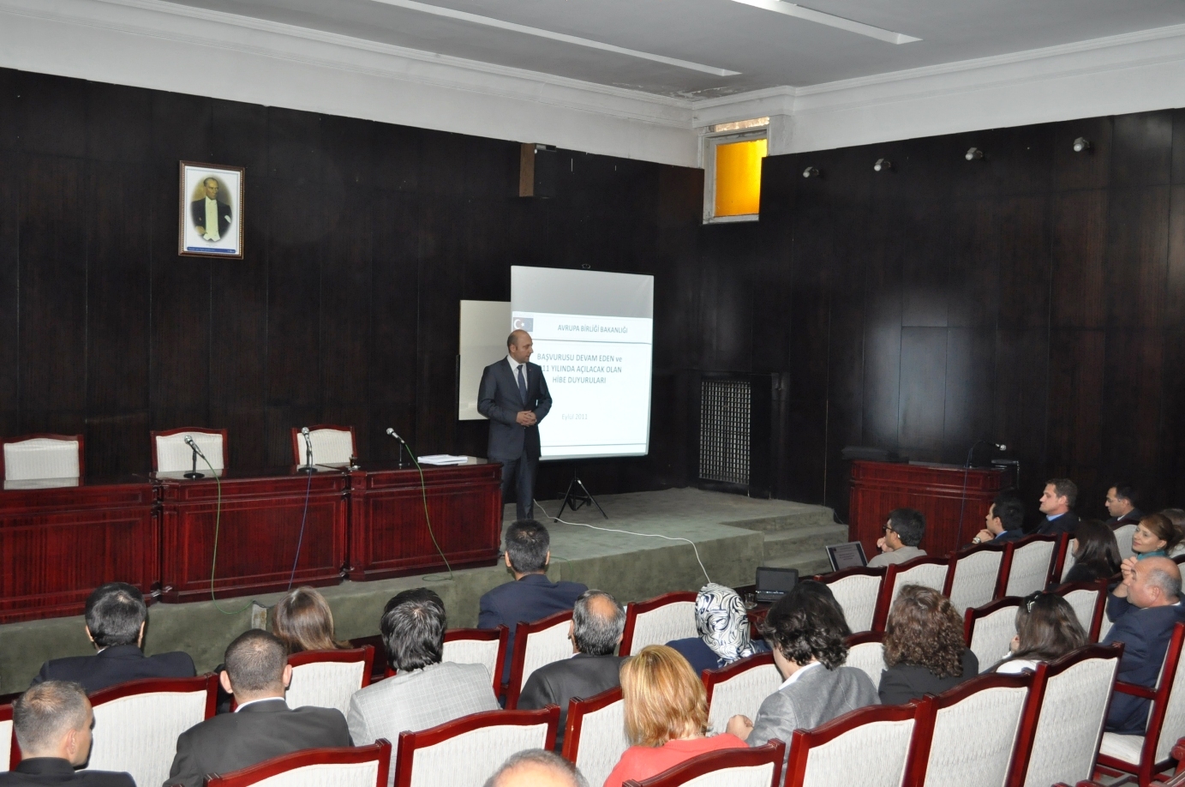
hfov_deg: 49.6
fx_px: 1282
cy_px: 394
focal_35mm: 39
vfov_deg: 34.1
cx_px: 592
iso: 800
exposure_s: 1/60
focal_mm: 26
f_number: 4.2
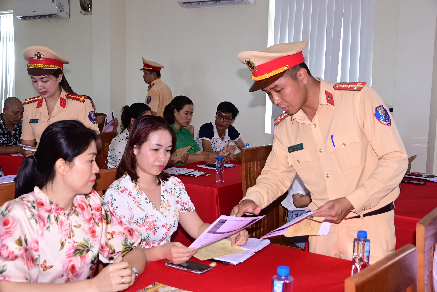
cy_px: 146
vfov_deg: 32.0
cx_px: 218
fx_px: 510
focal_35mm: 42
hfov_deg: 46.4
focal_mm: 28
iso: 640
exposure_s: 1/200
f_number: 4
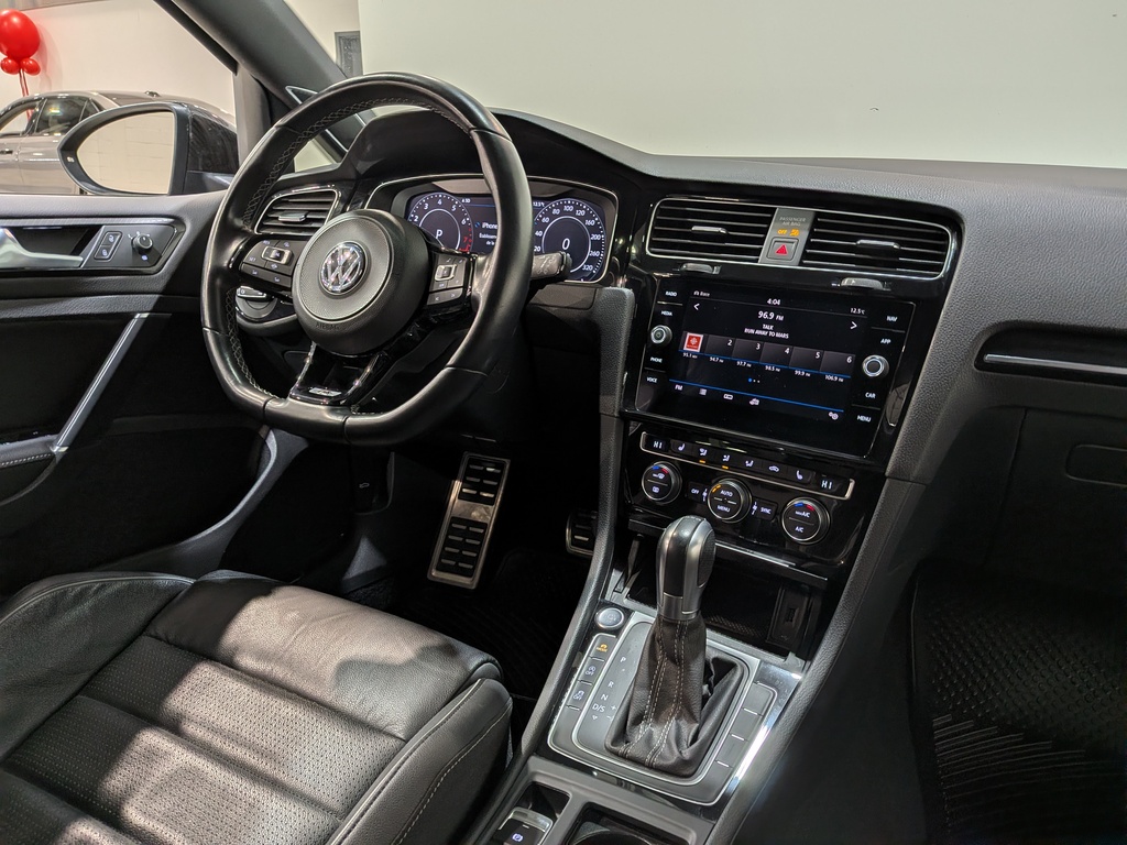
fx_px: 781
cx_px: 564
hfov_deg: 71.6
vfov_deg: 56.8
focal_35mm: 24
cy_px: 422
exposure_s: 1/142
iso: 27
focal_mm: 4.53
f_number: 1.7
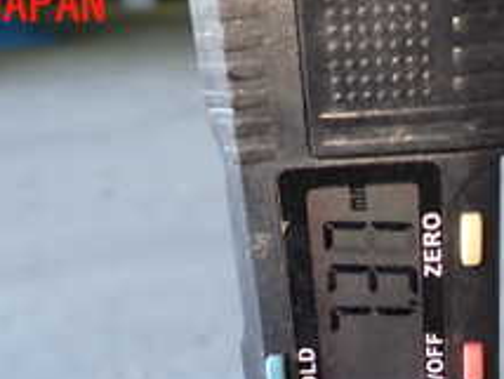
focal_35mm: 70
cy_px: 506
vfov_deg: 19.3
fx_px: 1020
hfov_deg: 27.3
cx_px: 384
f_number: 2
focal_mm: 4.5
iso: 200
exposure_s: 1/60
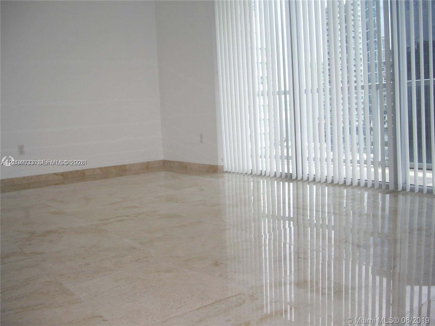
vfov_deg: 37.7
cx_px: 218
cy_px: 163
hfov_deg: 49.0
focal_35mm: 38
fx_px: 478
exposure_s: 1/125
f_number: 2.8
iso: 100
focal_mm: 7.9
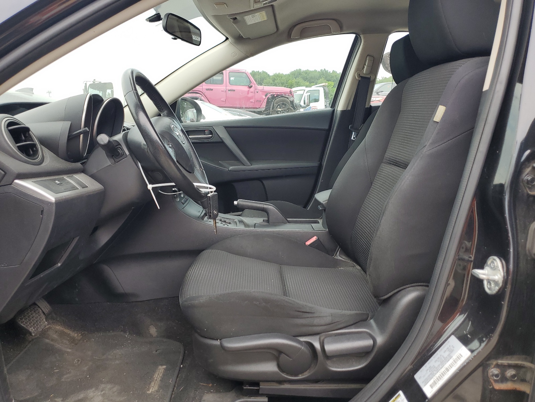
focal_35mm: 26
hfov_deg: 67.3
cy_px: 201
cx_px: 268
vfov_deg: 53.1
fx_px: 402
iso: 50
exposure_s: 1/213
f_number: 1.5
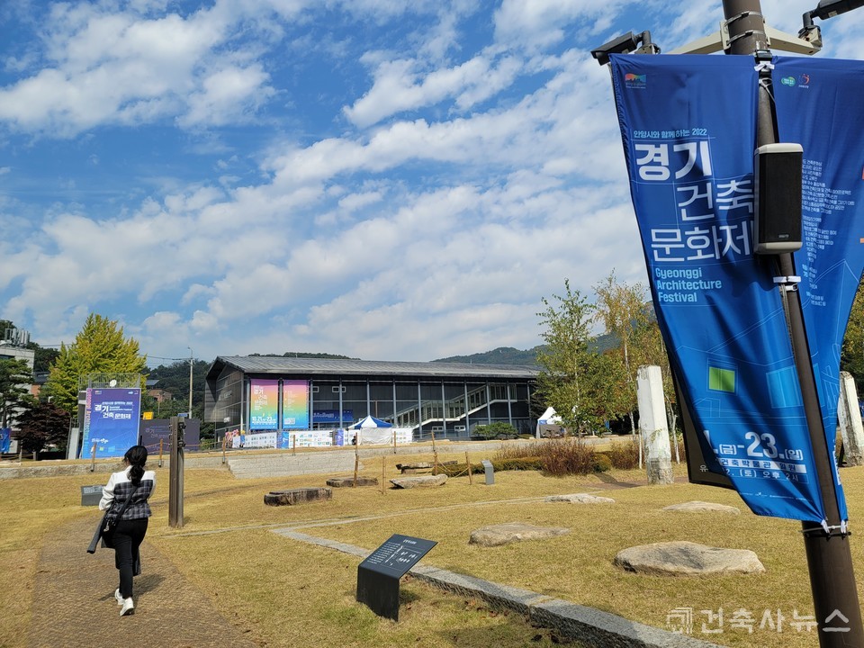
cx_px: 432
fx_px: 624
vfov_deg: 54.9
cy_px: 324
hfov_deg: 69.4
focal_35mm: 25
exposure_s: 1/1160
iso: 20
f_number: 1.8
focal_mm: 7
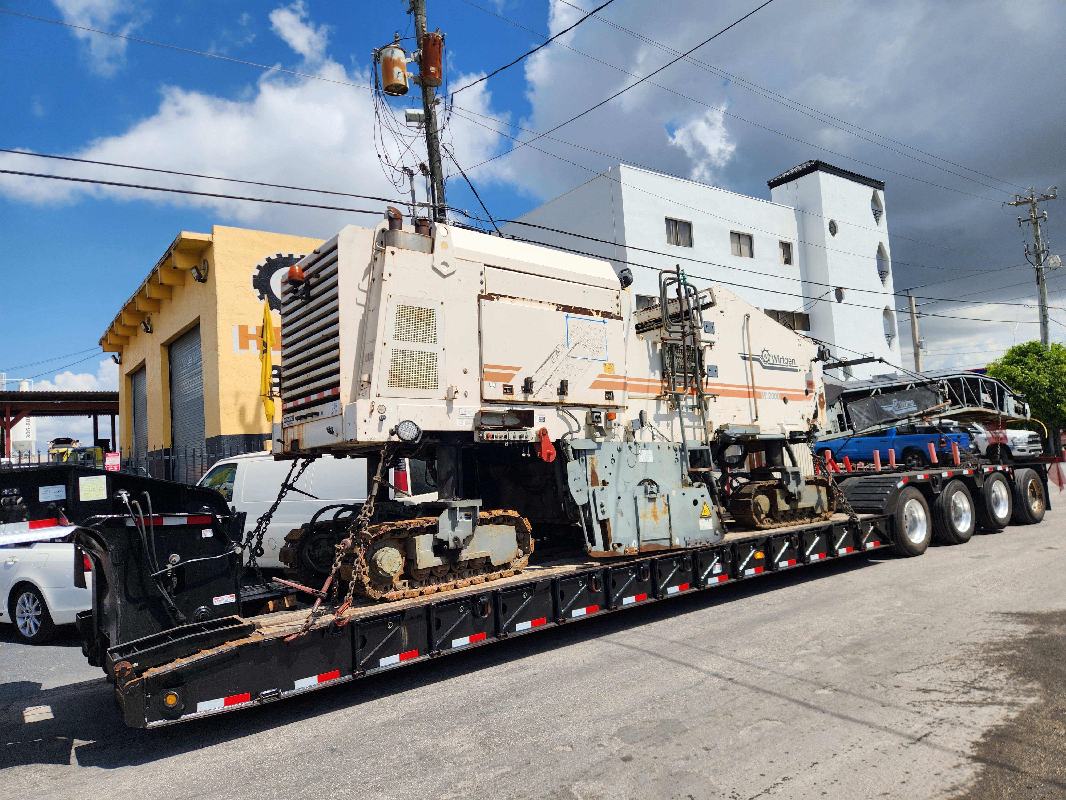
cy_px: 400
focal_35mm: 23
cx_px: 533
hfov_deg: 73.9
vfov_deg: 58.9
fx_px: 708
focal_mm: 5.4
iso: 20
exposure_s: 1/2524
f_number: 1.8
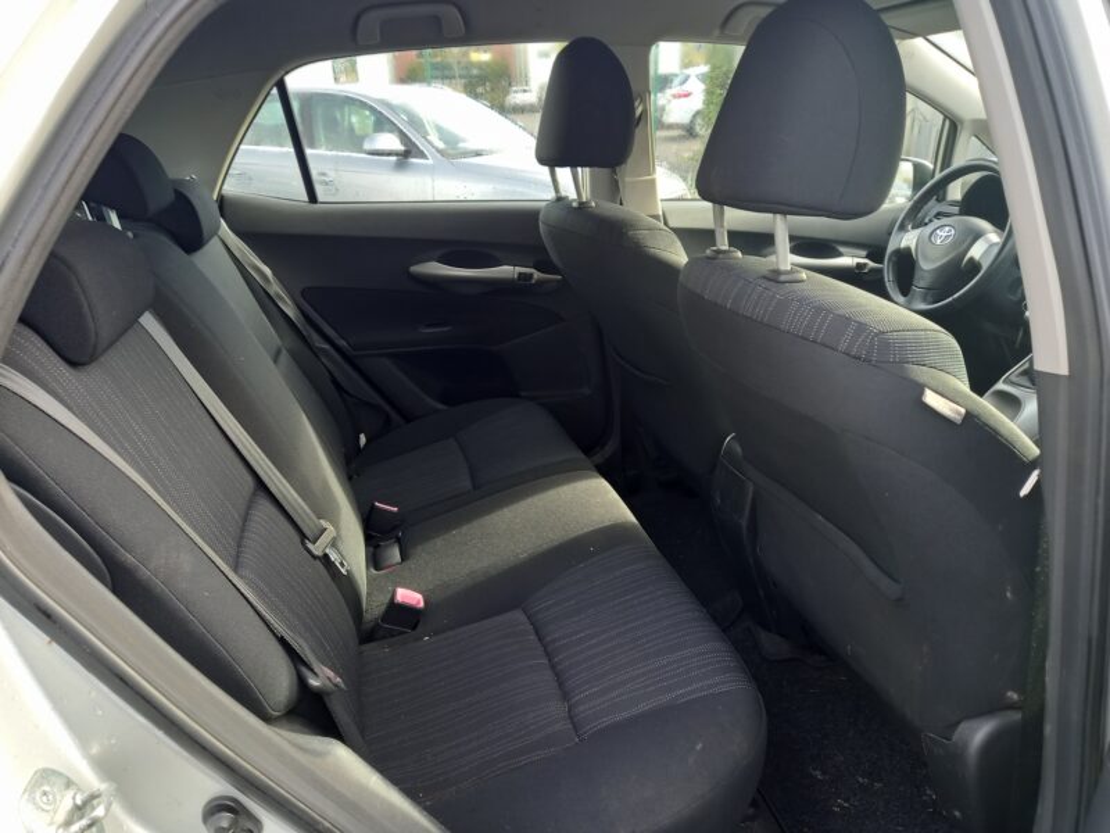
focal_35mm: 25
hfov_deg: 69.4
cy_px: 416
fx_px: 802
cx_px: 555
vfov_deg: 54.9
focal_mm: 4.6
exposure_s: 1/50
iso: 100
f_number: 2
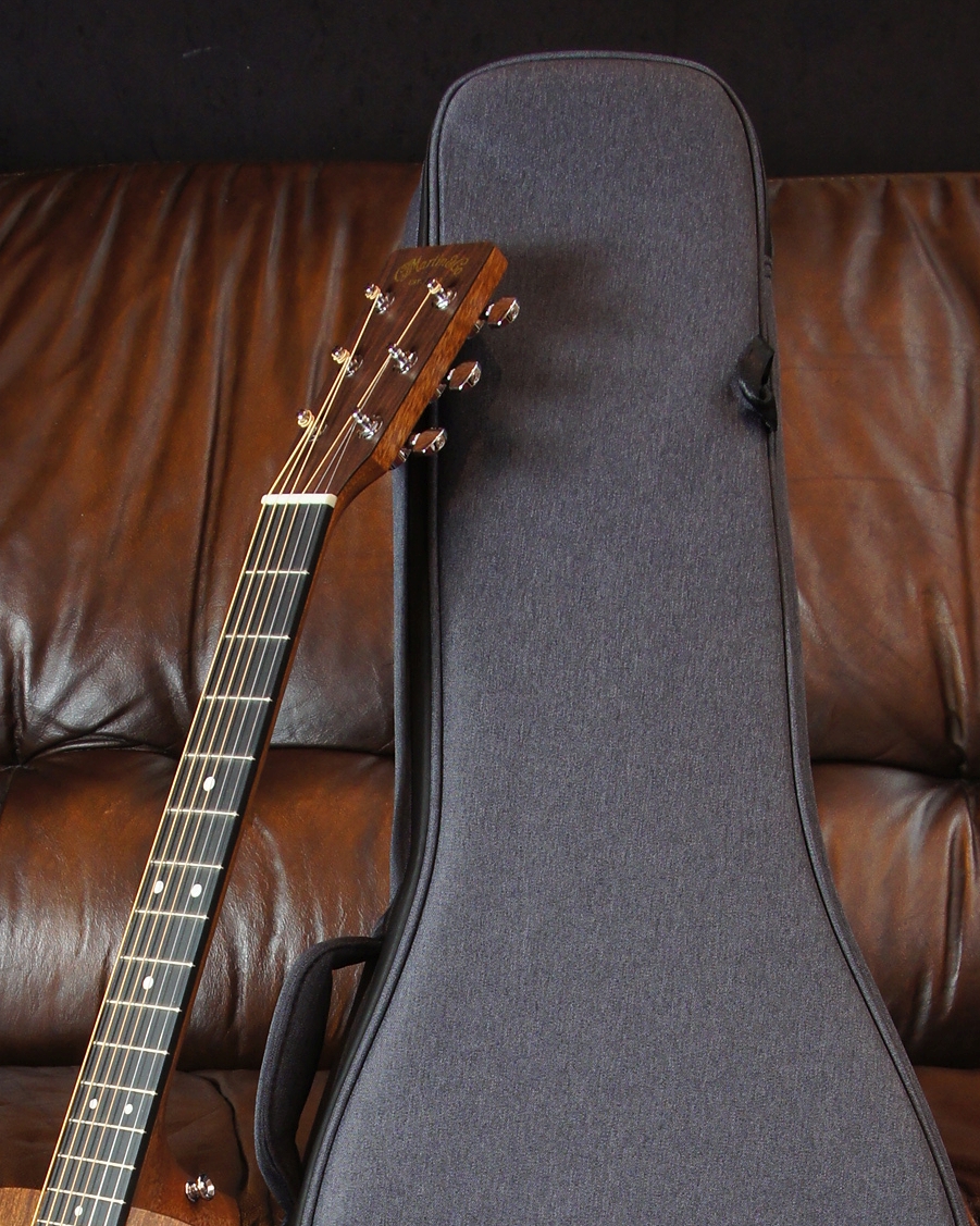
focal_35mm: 100
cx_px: 383
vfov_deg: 18.7
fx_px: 3625
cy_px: 1203
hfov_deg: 15.4
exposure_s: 1/8
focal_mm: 35
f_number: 8
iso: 400
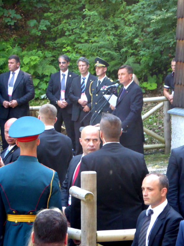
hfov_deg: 7.3
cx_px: 104
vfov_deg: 9.7
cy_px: 122
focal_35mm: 203
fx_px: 1440
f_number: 5.4
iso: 640
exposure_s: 1/60
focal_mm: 27.1
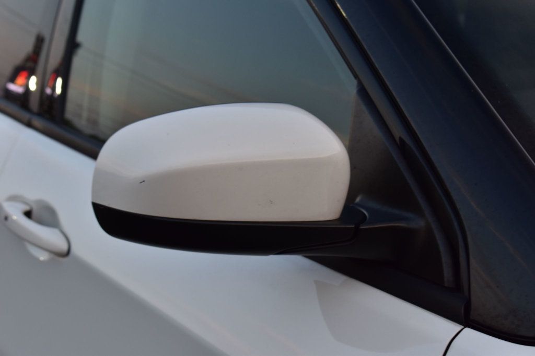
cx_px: 268
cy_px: 178
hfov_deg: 24.6
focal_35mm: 82
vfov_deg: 16.5
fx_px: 1226
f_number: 8
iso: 400
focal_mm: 55
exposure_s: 1/60
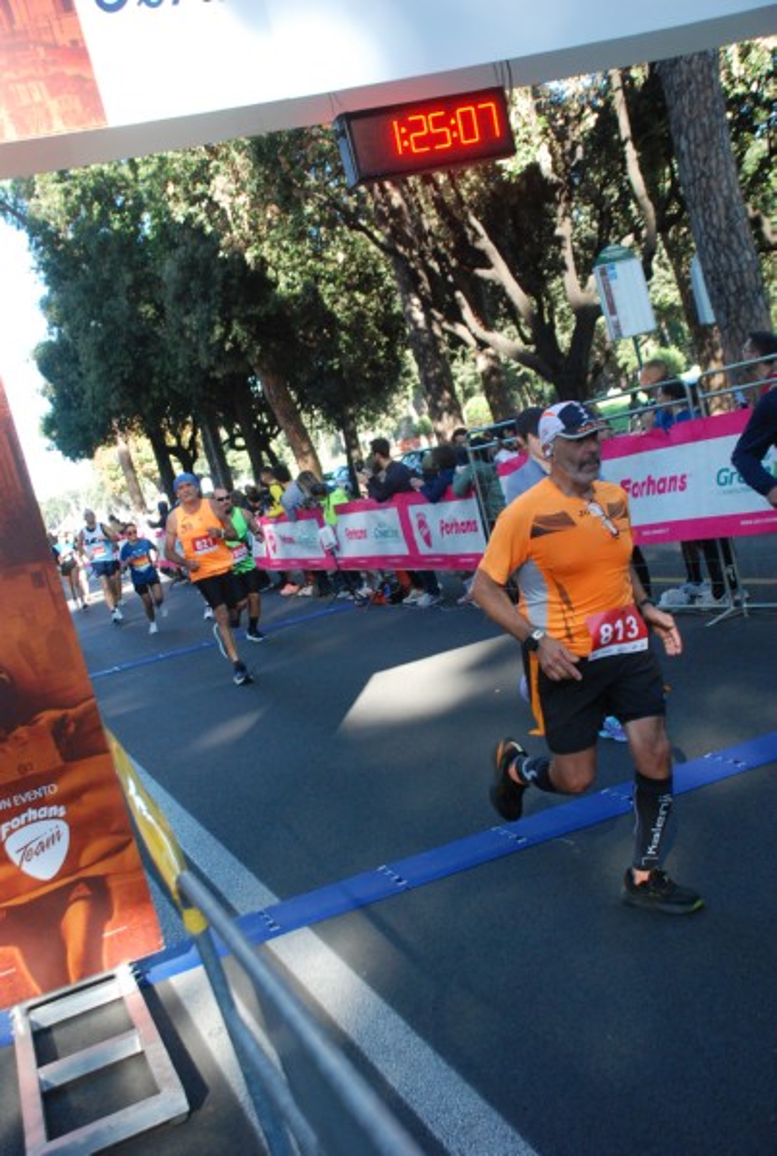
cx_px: 388
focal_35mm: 42
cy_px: 578
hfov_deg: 32.0
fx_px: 1353
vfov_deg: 46.3
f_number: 4
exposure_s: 1/500
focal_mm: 28
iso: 1000
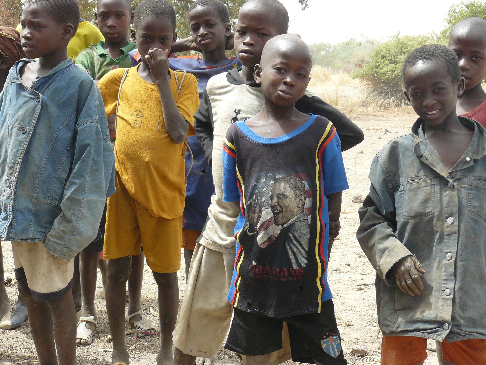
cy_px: 182
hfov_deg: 26.7
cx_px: 243
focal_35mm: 73
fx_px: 1025
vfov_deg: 20.2
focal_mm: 12.2
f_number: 4.5
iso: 100
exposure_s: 1/200
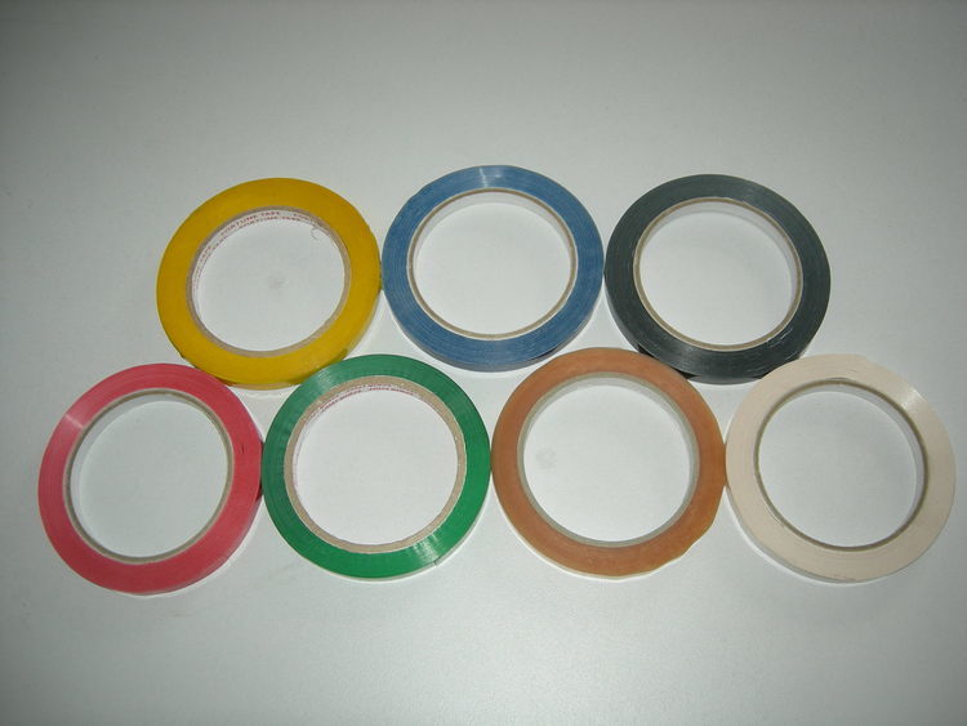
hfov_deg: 51.3
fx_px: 1006
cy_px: 363
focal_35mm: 36
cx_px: 484
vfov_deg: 39.7
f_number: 2.7
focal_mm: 7.5
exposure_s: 1/60.1
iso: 64
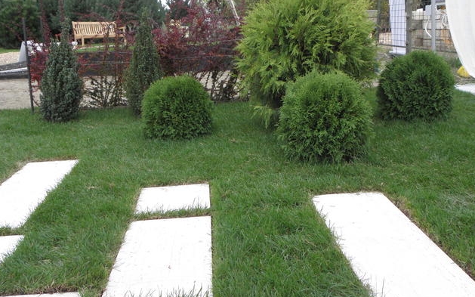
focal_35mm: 41
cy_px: 119
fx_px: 531
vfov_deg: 31.2
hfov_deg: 48.2
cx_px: 236
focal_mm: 6.85
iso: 100
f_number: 3.2
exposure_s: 1/40
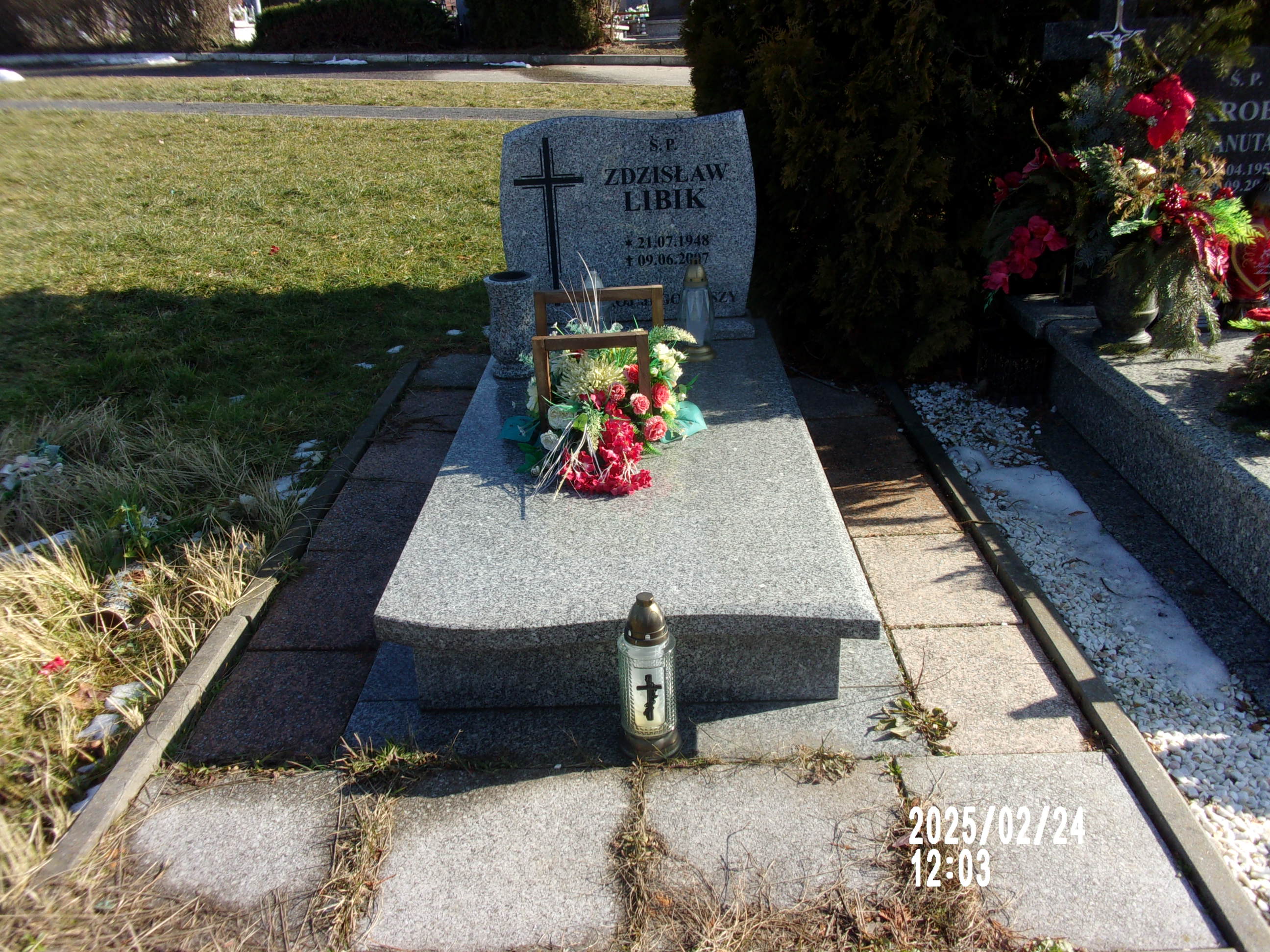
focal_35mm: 28
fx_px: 1027
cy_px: 476
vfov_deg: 49.7
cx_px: 635
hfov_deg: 63.4
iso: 80
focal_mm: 5.1
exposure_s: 1/50
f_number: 10.8
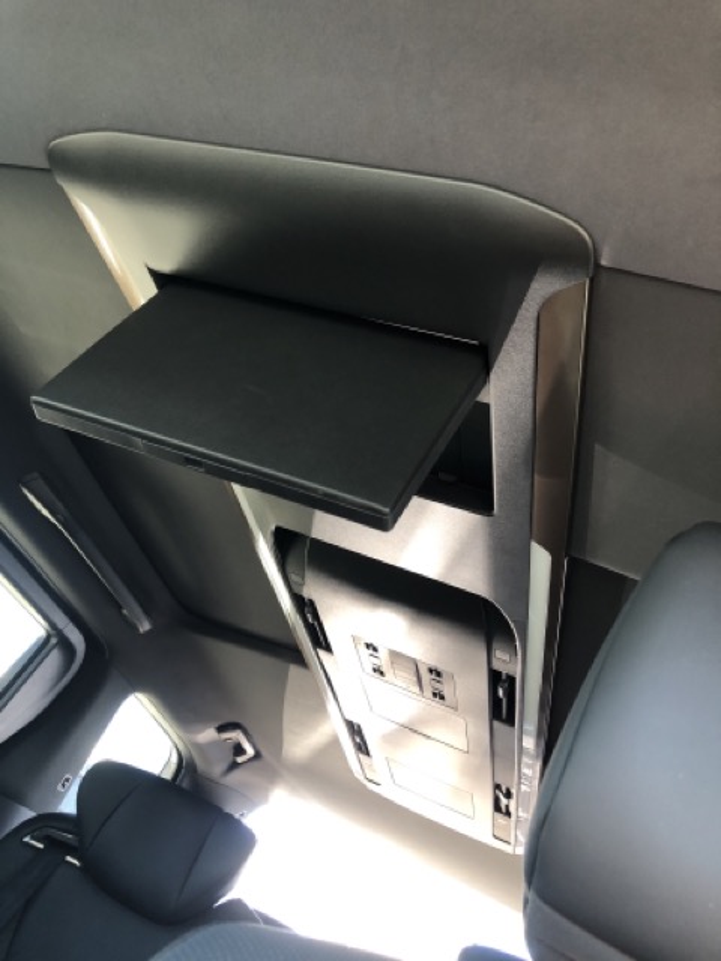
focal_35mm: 28
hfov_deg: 49.7
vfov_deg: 63.4
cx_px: 360
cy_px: 480
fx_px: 778
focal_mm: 3.99
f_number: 1.8
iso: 40
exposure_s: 1/30
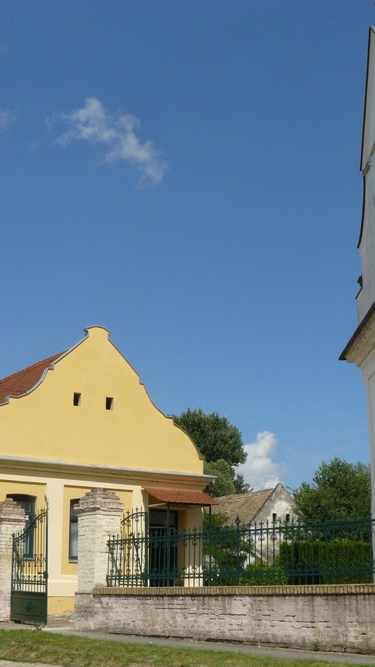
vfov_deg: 39.2
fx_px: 937
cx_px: 152
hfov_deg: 22.6
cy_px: 334
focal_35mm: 53
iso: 100
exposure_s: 1/400
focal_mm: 6
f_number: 7.1
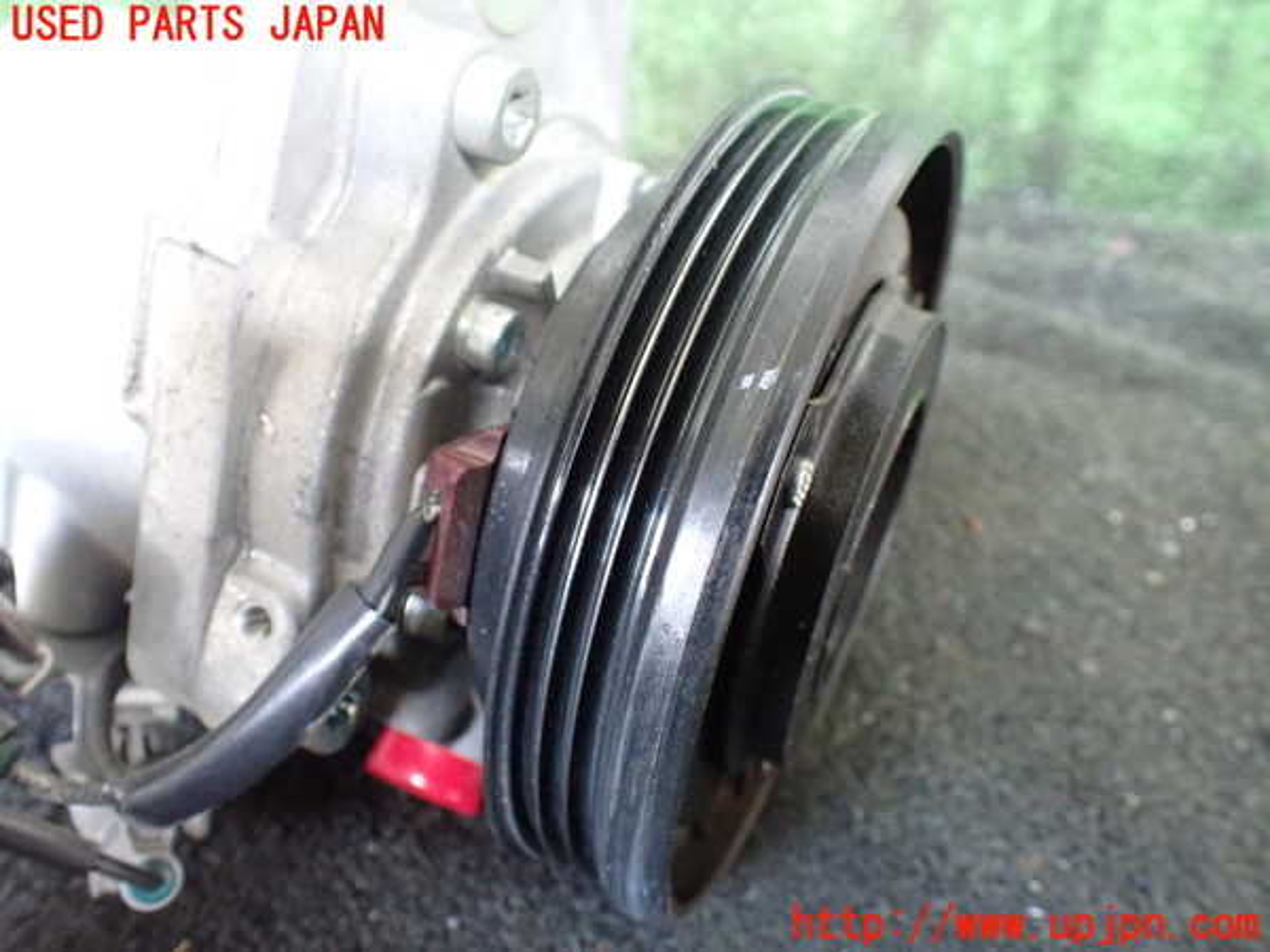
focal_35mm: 30
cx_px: 635
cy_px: 476
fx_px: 1101
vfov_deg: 46.8
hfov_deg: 60.0
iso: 800
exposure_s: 1/50
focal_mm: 5.4
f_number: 2.3
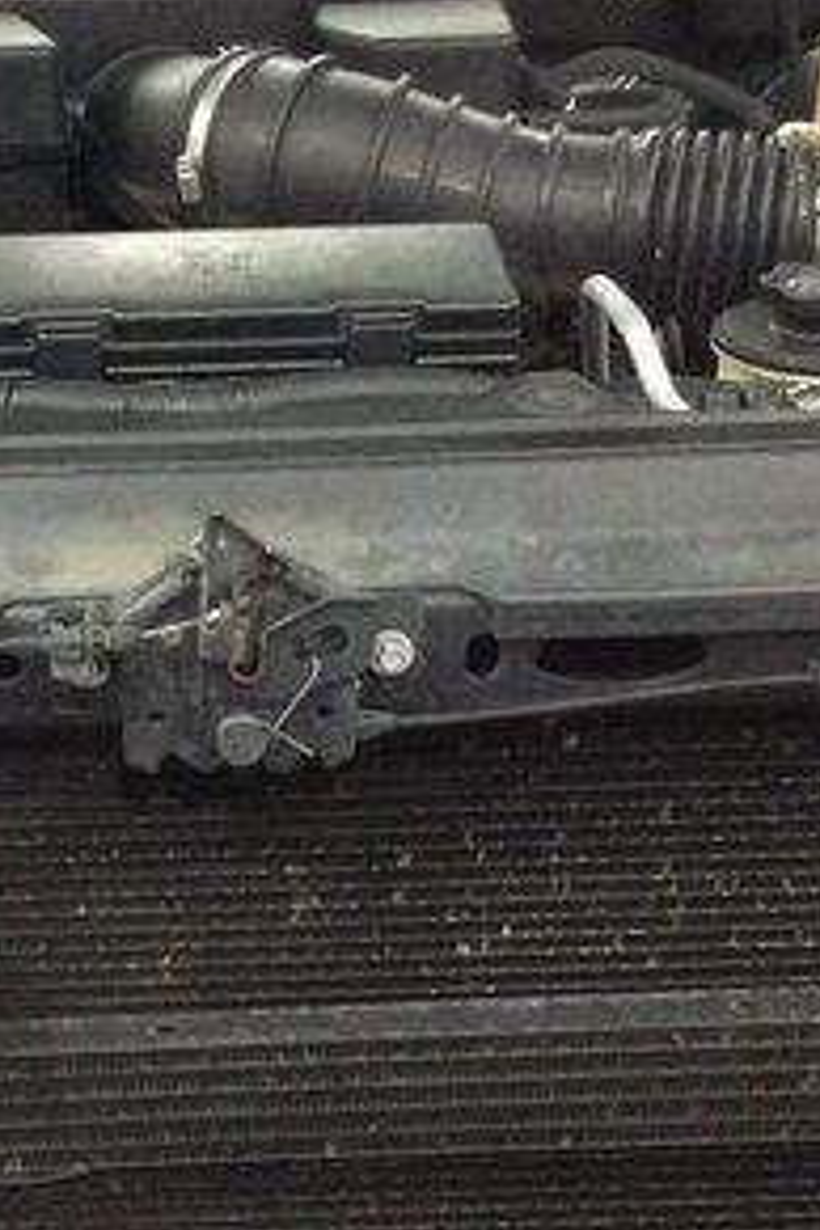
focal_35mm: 73
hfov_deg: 18.5
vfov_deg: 27.7
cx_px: 161
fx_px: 2494
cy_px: 664
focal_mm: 3.3
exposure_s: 1/24
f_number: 2.4
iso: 250
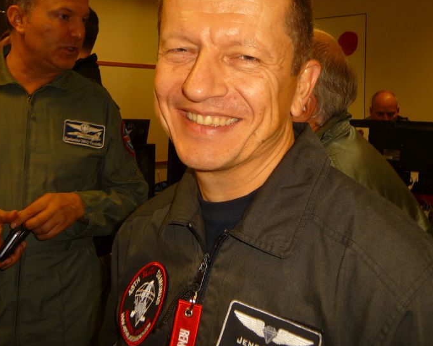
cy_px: 108
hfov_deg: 44.8
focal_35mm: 41
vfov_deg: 36.0
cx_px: 224
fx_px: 525
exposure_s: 1/30
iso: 100
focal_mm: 4.7
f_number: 3.3
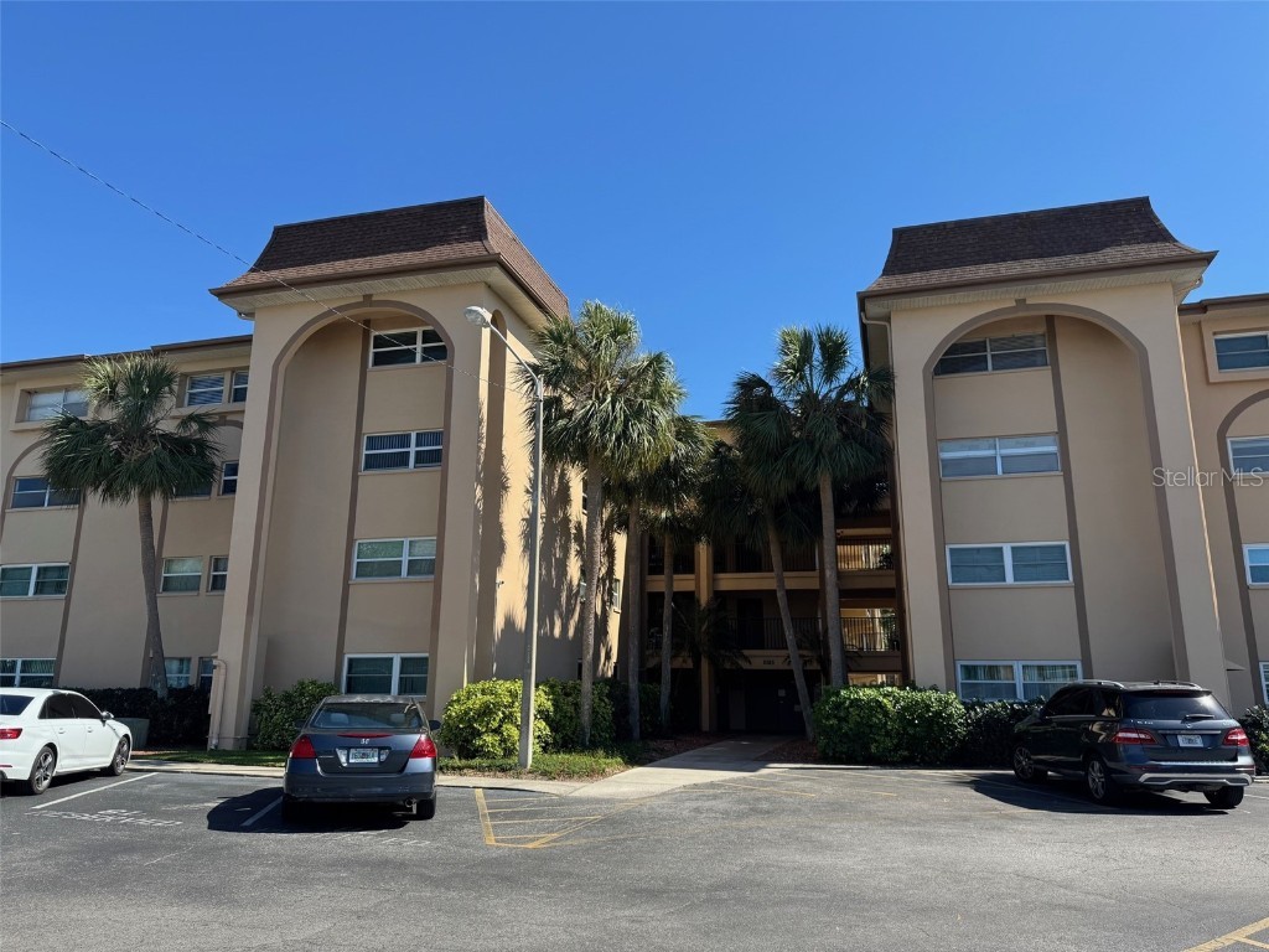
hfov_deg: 71.6
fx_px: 880
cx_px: 634
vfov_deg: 56.8
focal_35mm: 24
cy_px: 476
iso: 80
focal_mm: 6.76
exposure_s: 1/2415
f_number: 1.78
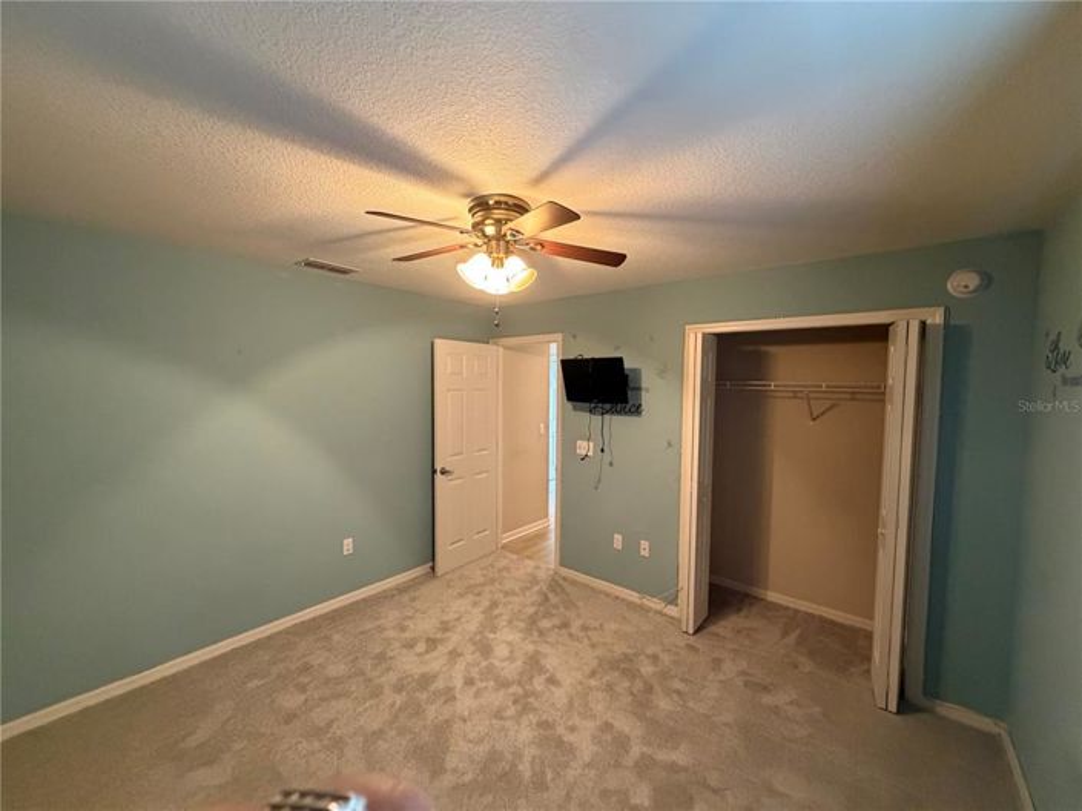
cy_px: 406
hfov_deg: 102.1
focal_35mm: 14
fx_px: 437
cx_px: 541
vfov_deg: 85.6
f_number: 2.2
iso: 640
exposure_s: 1/60
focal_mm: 2.22
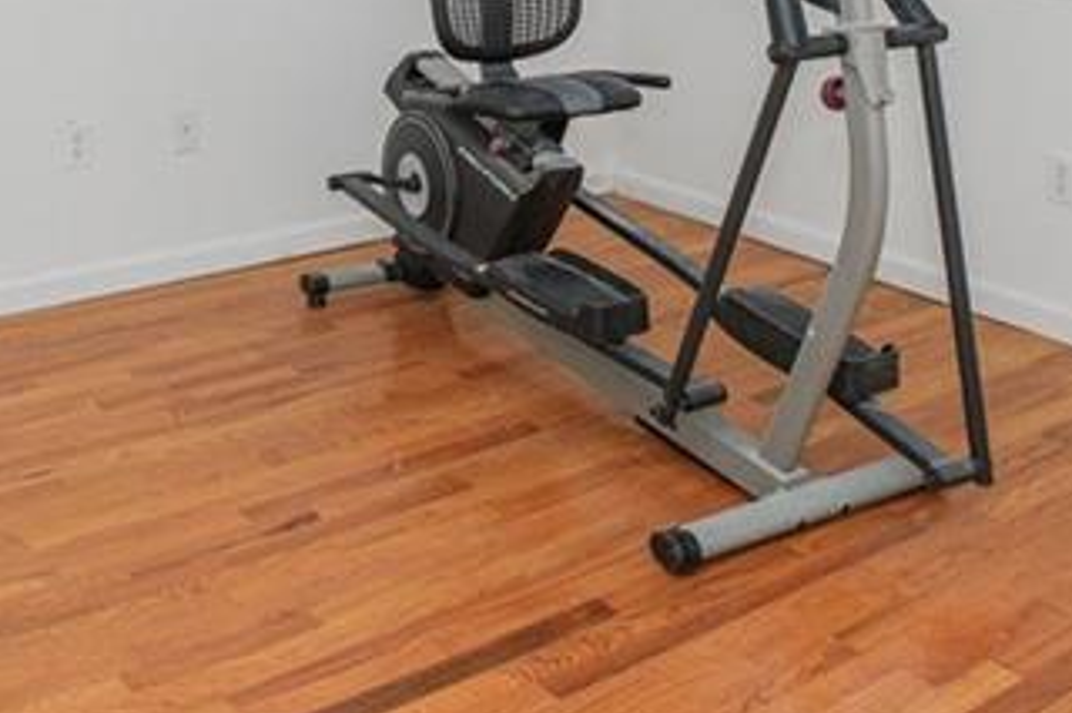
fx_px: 1429
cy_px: -211
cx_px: 452
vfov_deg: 24.5
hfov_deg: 41.0
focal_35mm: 48
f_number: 8
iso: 1000
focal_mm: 10
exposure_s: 1/60
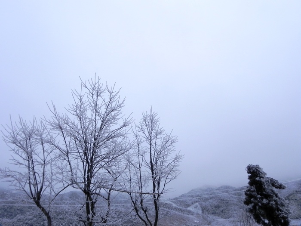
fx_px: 252
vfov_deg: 48.2
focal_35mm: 29
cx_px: 150
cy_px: 113
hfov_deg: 61.7
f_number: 6.3
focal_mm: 5.2
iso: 160
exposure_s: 1/278
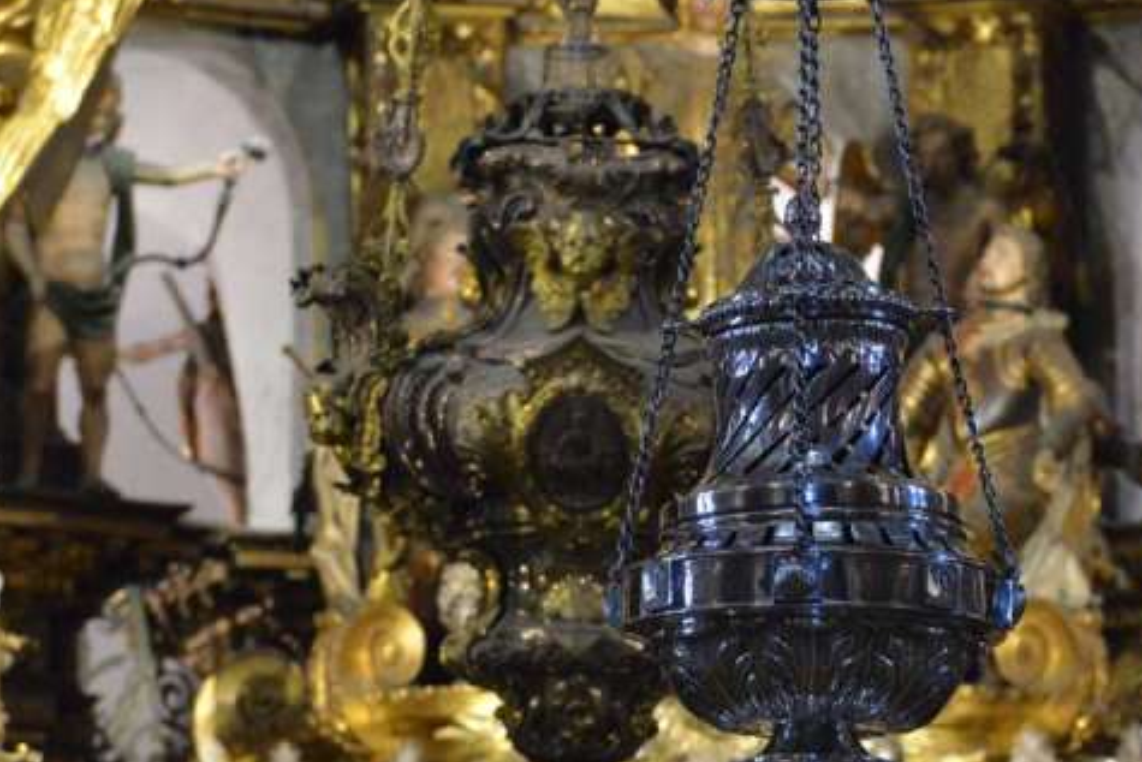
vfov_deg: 4.1
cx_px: 947
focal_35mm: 337
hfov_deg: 6.1
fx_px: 10693
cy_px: 462
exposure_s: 1/60
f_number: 8
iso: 6400
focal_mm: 200
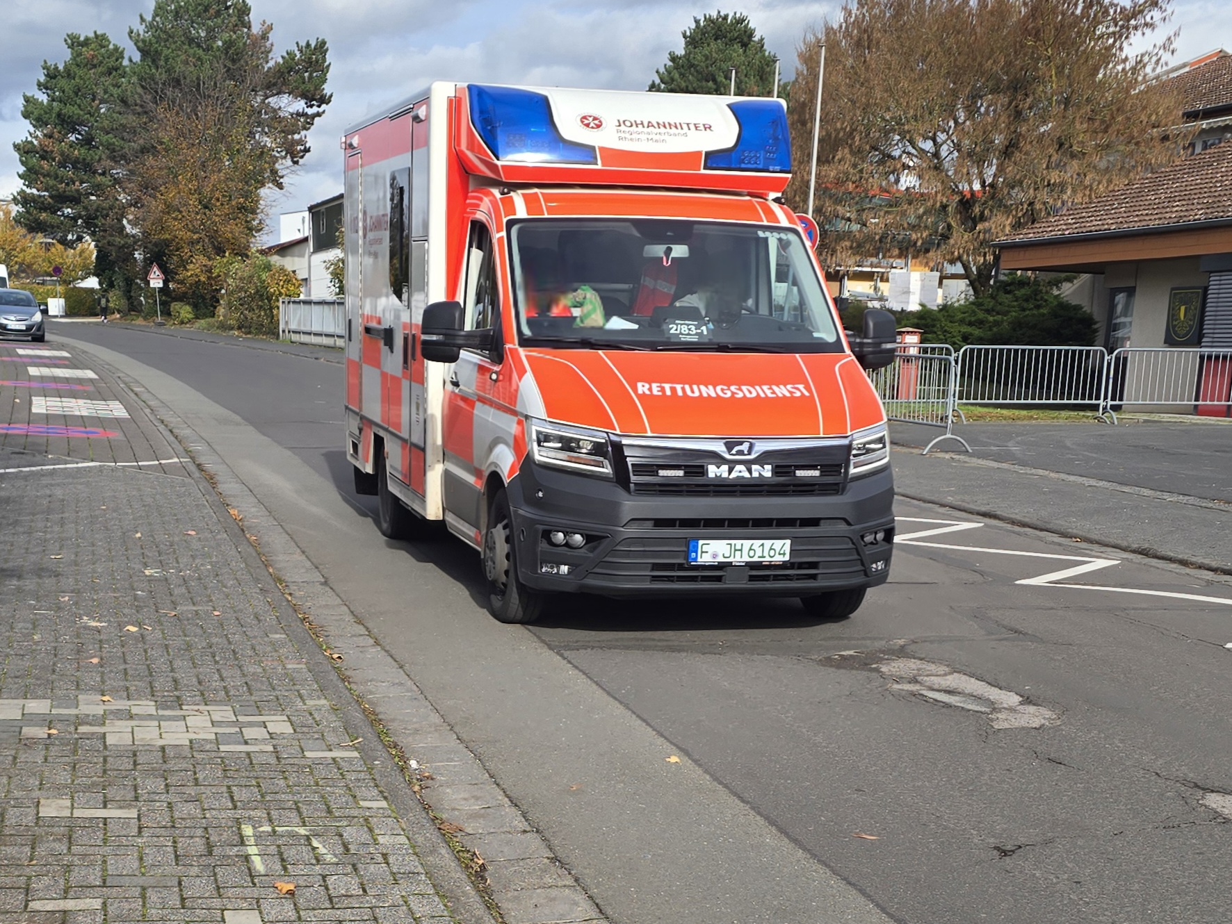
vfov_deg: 58.9
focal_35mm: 23
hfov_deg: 73.9
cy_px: 462
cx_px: 616
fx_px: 819
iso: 12
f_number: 1.7
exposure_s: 1/667
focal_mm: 6.3
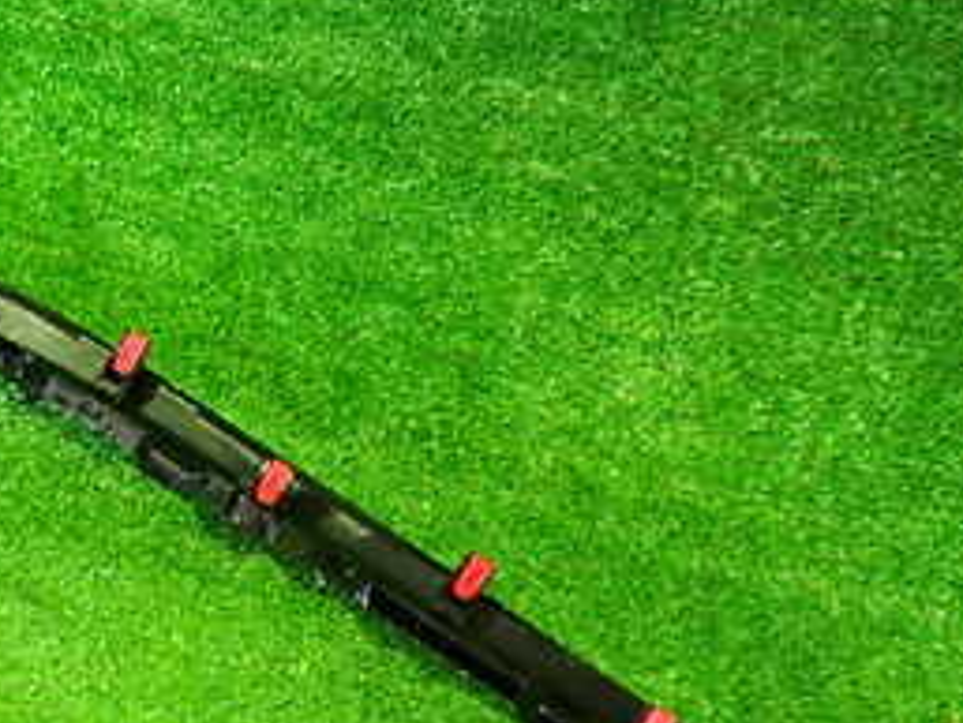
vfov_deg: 20.9
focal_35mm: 70
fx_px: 1948
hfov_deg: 26.2
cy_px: 195
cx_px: -15
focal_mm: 5.4
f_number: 2.3
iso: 800
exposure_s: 1/25
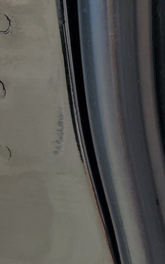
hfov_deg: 17.1
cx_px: 235
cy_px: 259
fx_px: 504
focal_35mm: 70
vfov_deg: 27.8
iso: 50
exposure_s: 1/588
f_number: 1.5
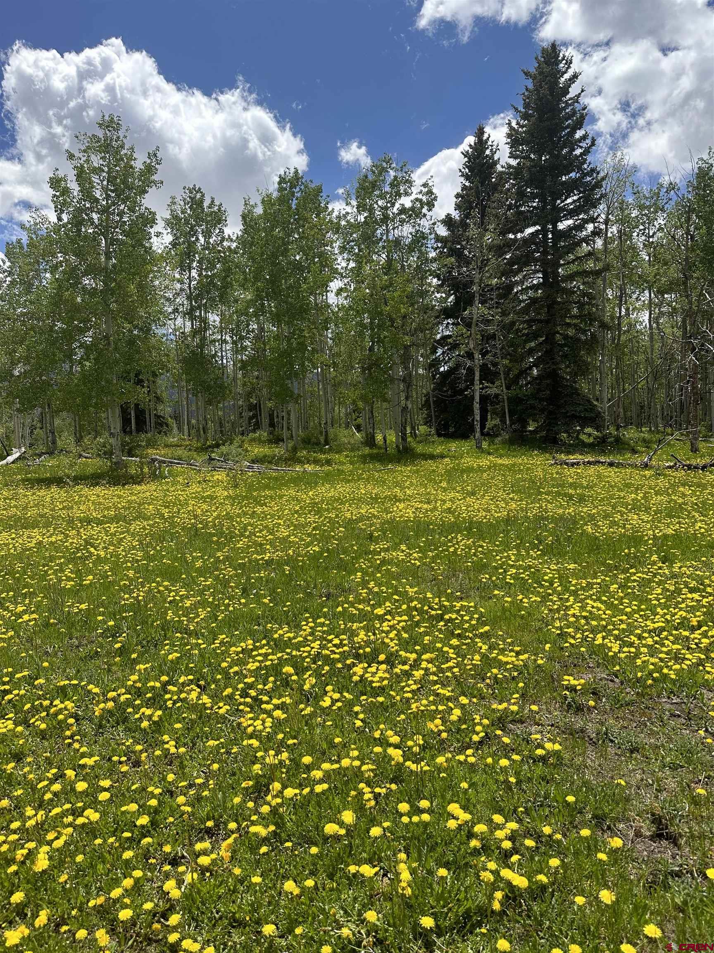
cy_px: 476
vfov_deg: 71.6
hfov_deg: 56.8
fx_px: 660
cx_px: 357
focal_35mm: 24
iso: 80
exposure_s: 1/3861
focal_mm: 6.86
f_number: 1.78
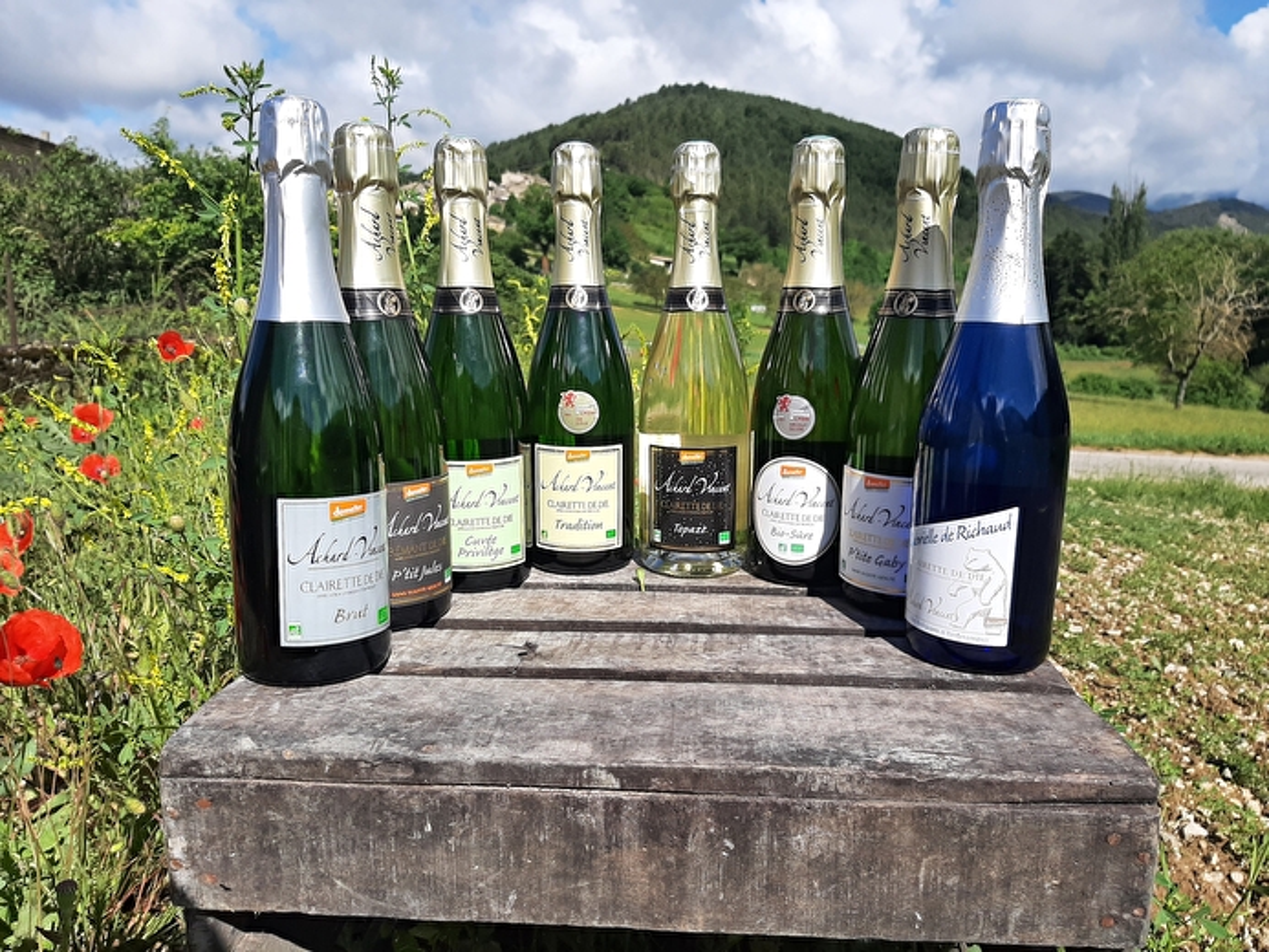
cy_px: 476
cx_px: 634
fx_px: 953
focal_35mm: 26
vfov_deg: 53.1
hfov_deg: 67.3
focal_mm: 3.93
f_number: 1.7
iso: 40
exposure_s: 1/3155
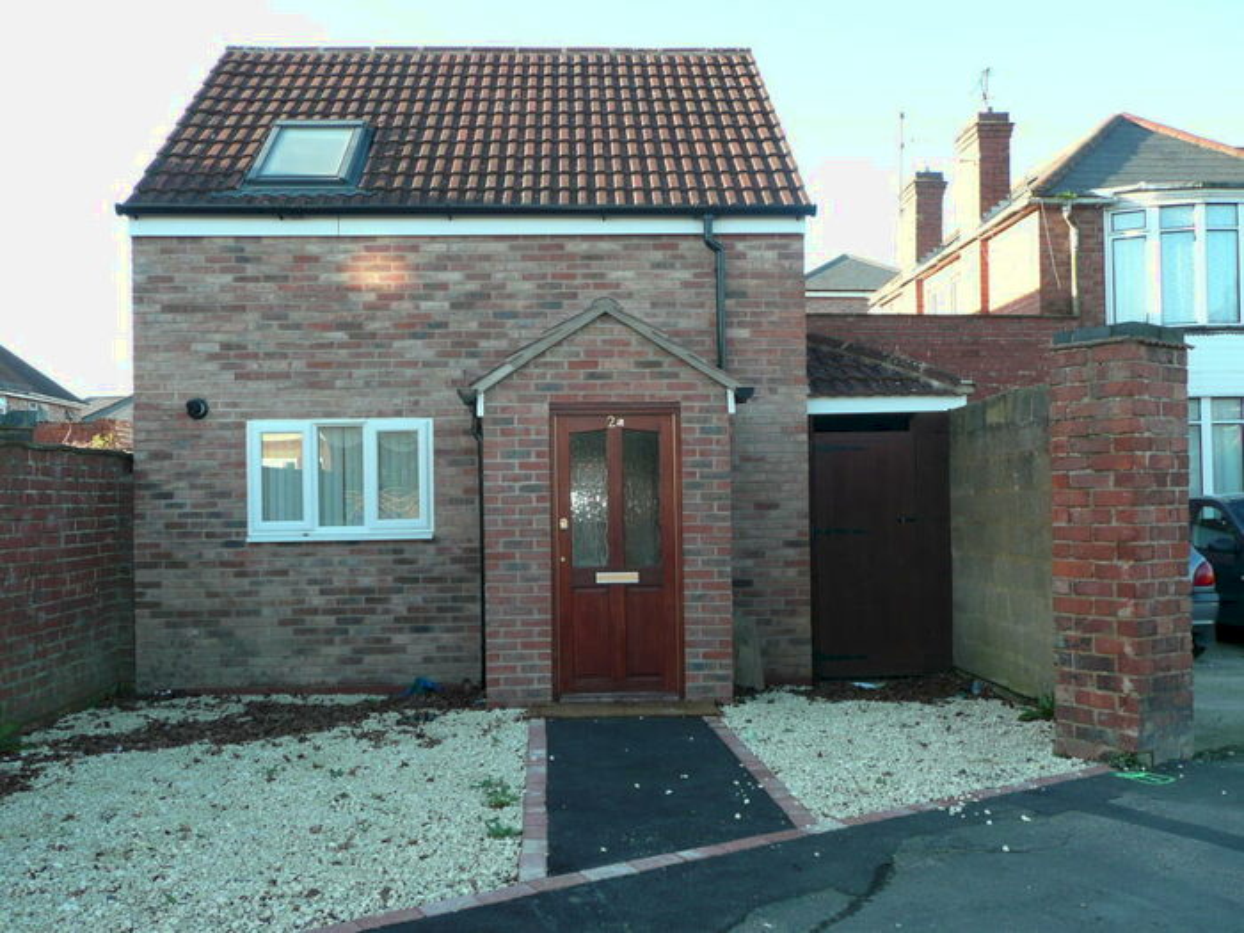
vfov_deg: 45.4
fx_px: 1114
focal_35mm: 31
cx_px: 622
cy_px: 466
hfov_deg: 58.4
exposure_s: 1/125
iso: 100
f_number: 3.3
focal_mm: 4.6
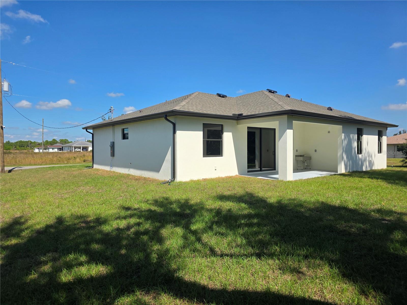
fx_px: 270
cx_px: 204
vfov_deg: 58.9
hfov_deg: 73.9
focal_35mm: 23
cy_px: 152
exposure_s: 1/6574
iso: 80
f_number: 1.7
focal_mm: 6.3
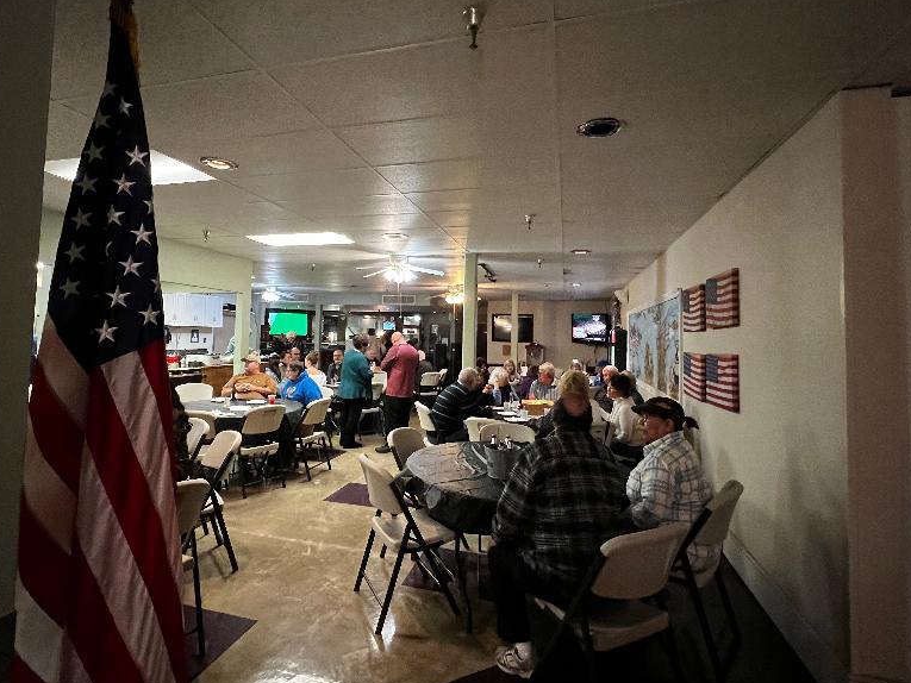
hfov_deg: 90.9
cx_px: 425
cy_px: 318
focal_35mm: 17
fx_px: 447
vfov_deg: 74.6
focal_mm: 1.57
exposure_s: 1/40
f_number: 1.8
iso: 640
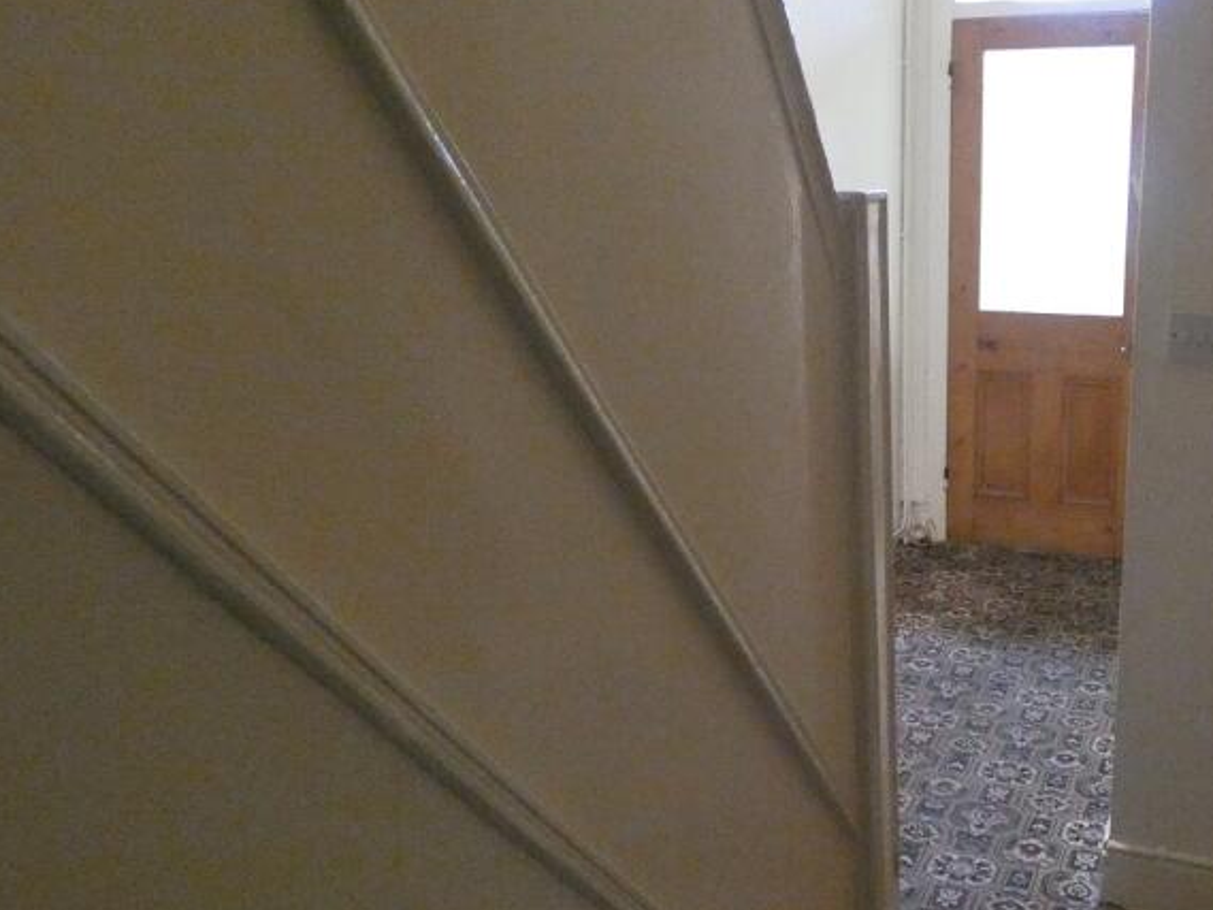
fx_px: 1262
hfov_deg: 50.2
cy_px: 450
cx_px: 836
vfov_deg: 39.7
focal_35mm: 36
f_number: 2.8
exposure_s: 1/30
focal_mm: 3.6
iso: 1600
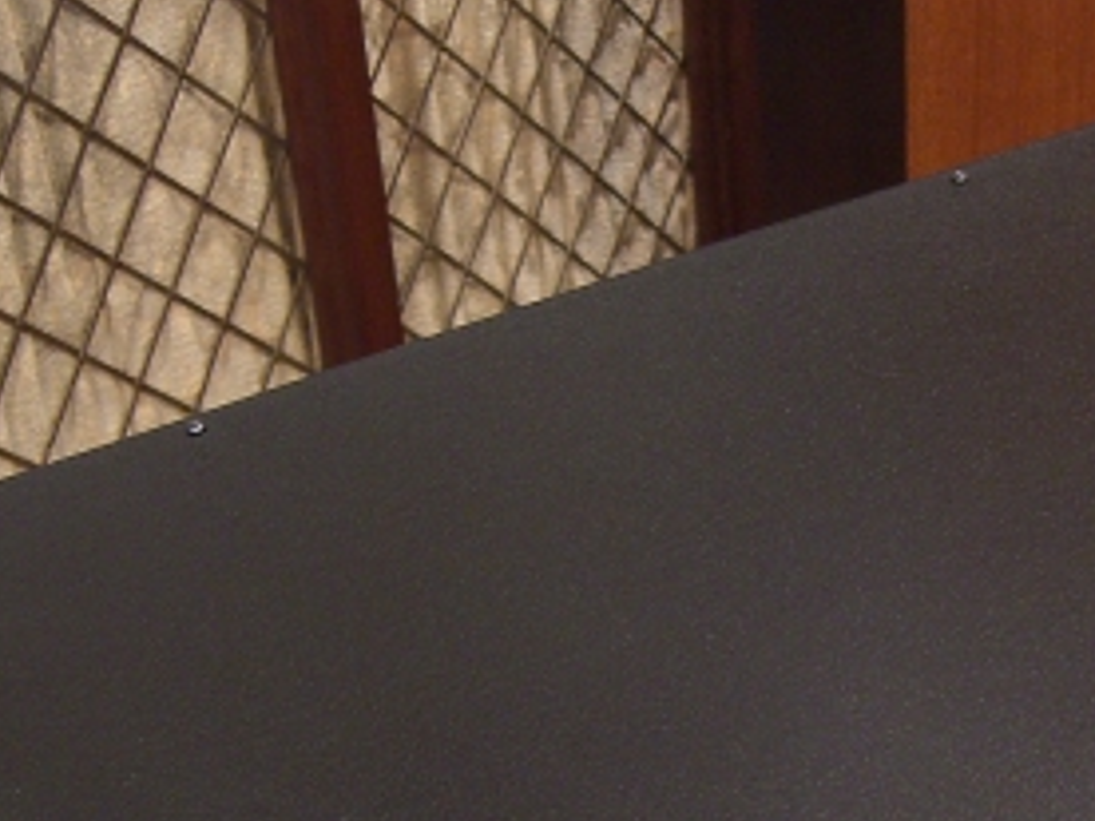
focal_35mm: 88
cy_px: 908
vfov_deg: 16.3
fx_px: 2784
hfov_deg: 21.9
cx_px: 909
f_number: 2.8
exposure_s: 1/13
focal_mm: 7.9
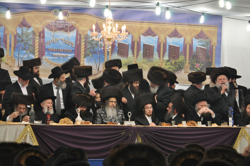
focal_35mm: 147
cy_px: 83
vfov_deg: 9.3
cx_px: 125
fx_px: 1019
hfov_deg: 14.0
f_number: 5.6
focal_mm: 98
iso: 1000
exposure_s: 1/60
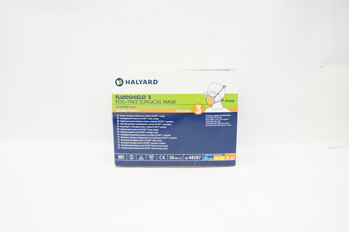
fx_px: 261
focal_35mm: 27
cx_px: 174
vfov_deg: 47.8
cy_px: 116
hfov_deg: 67.4
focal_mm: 18
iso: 400
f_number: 3.5
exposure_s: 1/80
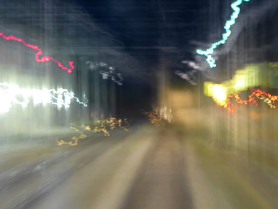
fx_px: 924
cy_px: 104
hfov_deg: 17.1
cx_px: 139
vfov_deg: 12.9
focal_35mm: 115
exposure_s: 15
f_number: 5.1
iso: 80
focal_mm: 20.6
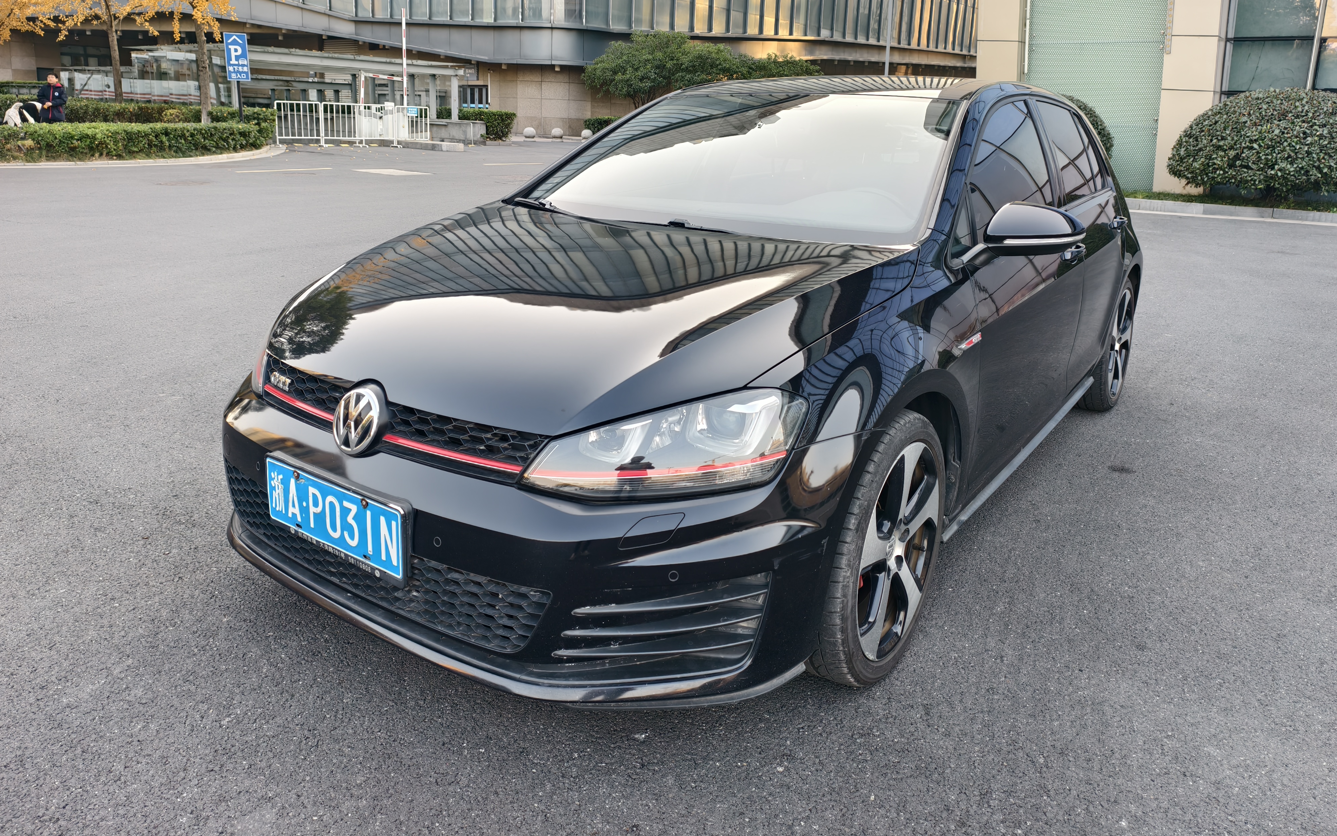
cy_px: 322
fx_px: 911
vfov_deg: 48.9
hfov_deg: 72.5
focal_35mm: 25
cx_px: 671
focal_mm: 6.54
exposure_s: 1/225
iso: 72
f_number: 1.57
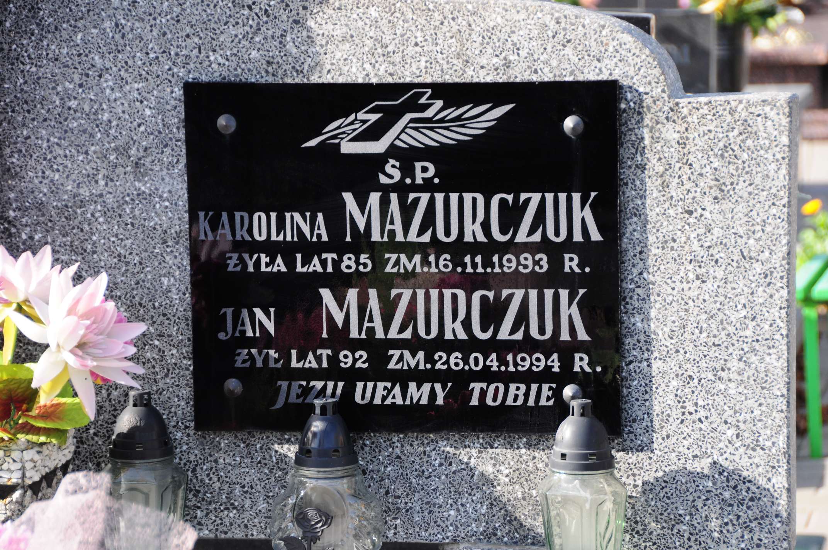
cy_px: 275
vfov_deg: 8.7
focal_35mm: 158
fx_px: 3618
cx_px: 414
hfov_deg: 13.1
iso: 200
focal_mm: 105
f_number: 7.1
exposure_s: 1/200
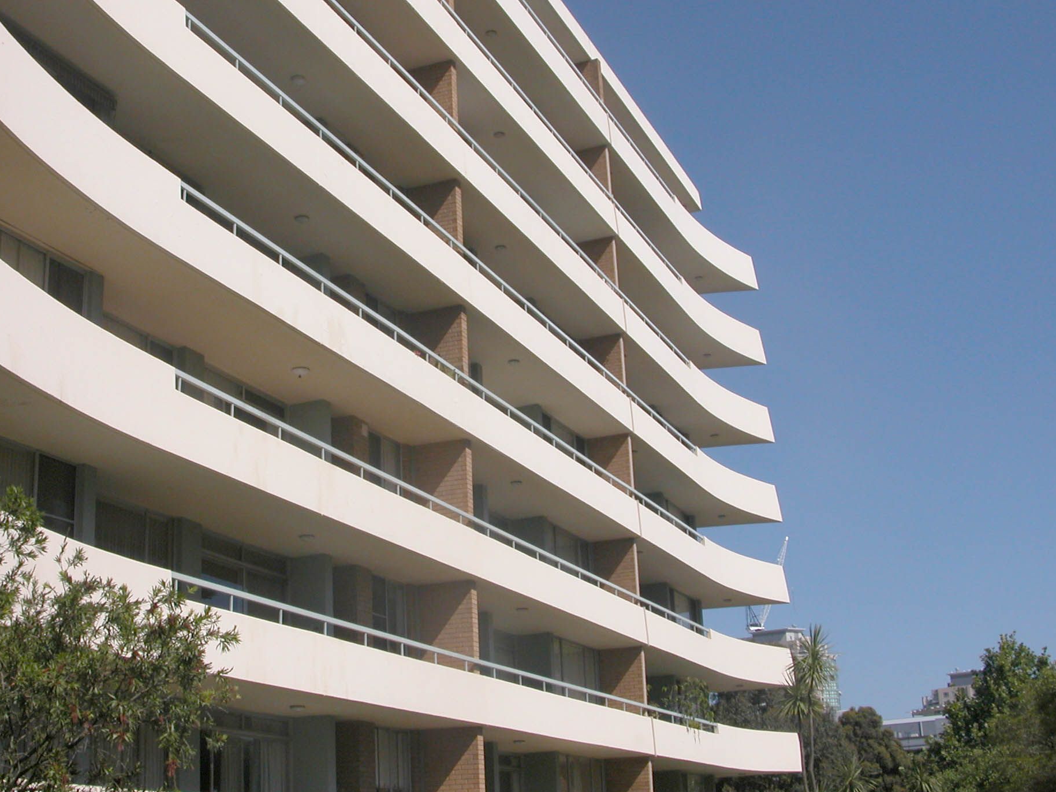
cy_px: 379
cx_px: 430
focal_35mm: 49
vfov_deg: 29.7
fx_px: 1495
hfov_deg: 38.8
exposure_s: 1/590
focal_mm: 8.9
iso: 100
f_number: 7.1
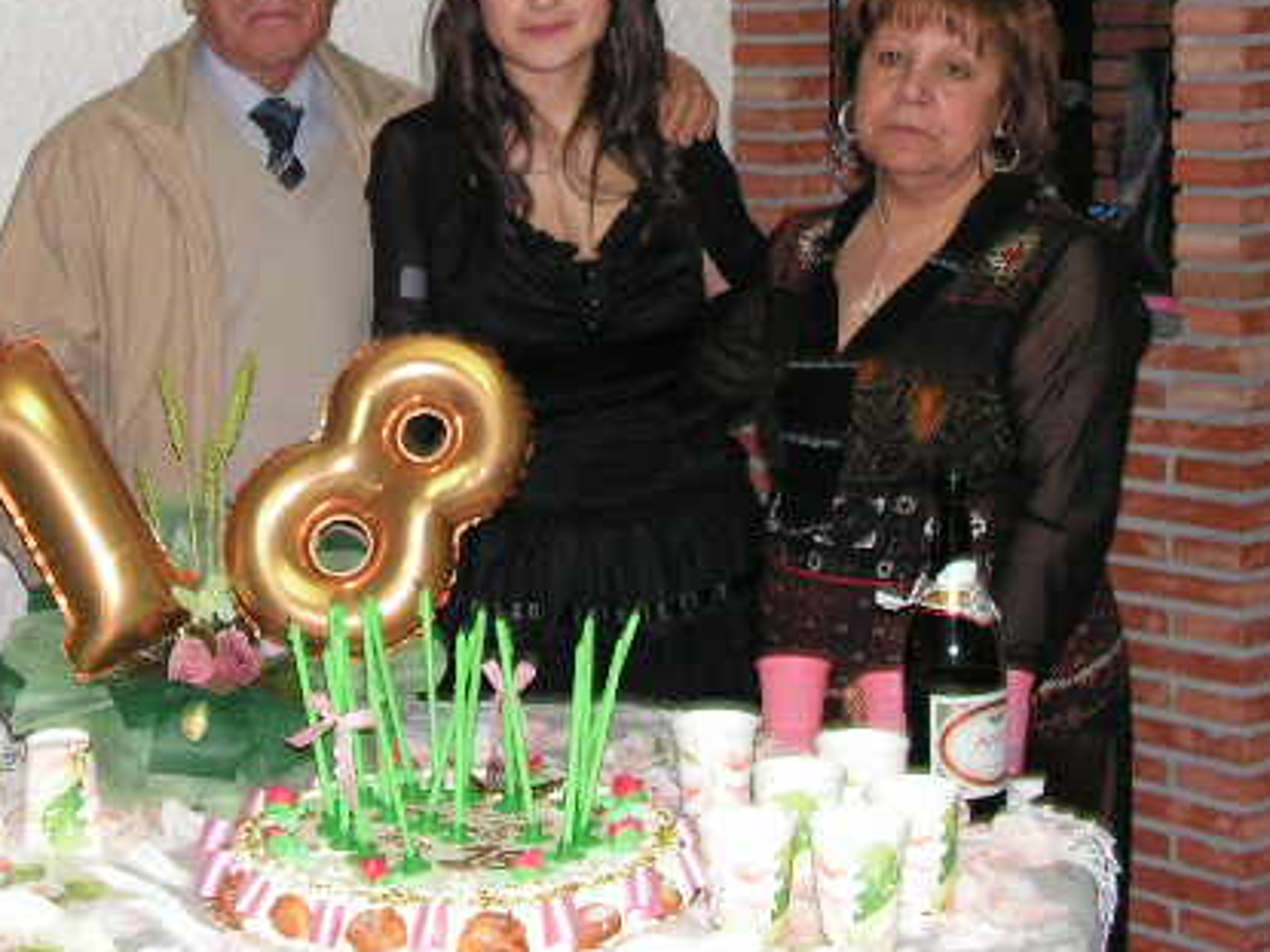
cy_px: 272
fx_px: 2714
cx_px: 456
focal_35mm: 74
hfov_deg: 26.2
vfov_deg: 19.8
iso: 200
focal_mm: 8.1
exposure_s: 1/40
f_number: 3.2
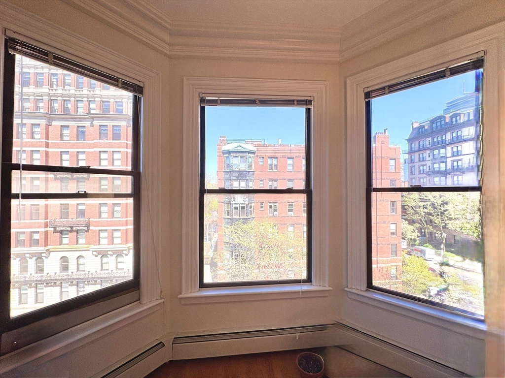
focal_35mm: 14
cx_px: 252
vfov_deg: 85.7
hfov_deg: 102.1
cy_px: 189
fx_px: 204
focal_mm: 2.22
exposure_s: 1/352
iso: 40
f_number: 2.2
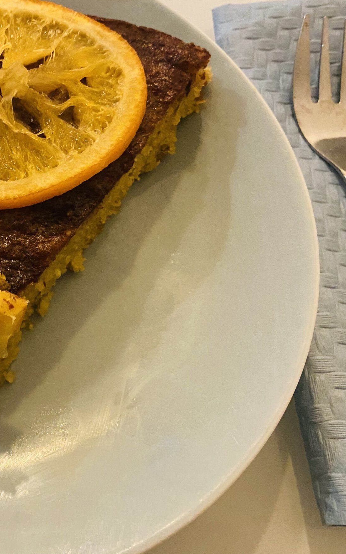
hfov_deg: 29.0
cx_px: -34
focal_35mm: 40
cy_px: 254
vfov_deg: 49.2
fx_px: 604
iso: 400
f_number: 1.8
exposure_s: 1/33
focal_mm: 4.25
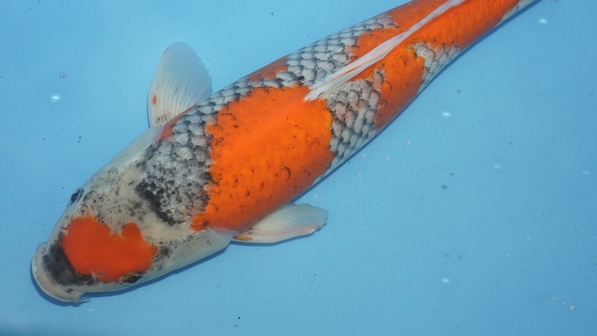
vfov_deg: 16.7
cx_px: 331
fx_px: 1140
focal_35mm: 72
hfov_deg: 29.3
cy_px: 95
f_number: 4.5
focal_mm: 36
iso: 1000
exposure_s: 1/160
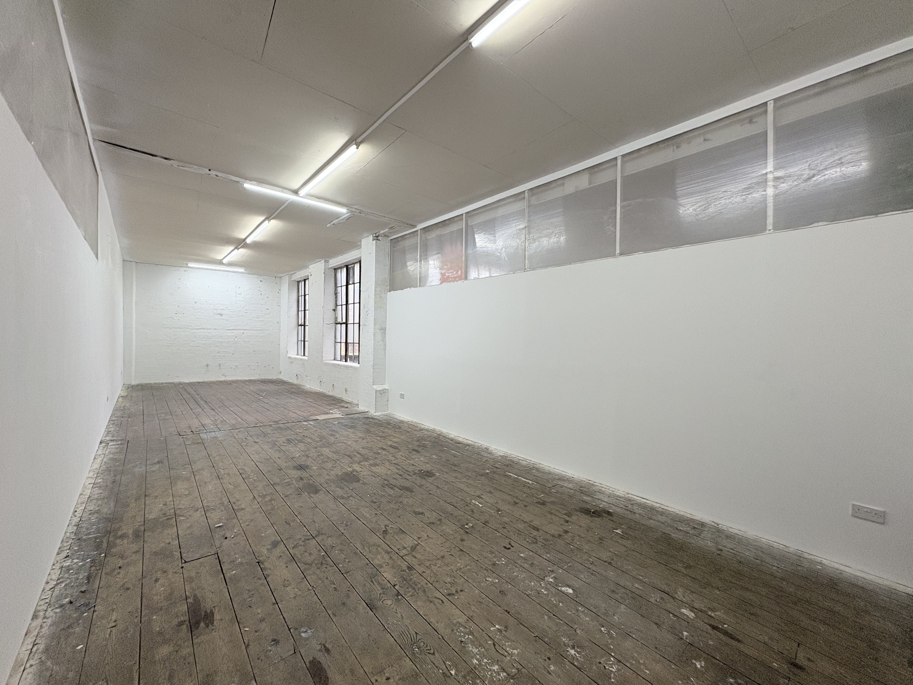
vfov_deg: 85.7
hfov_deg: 102.1
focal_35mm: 14
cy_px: 342
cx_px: 456
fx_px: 369
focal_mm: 2.22
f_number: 2.2
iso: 125
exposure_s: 1/113
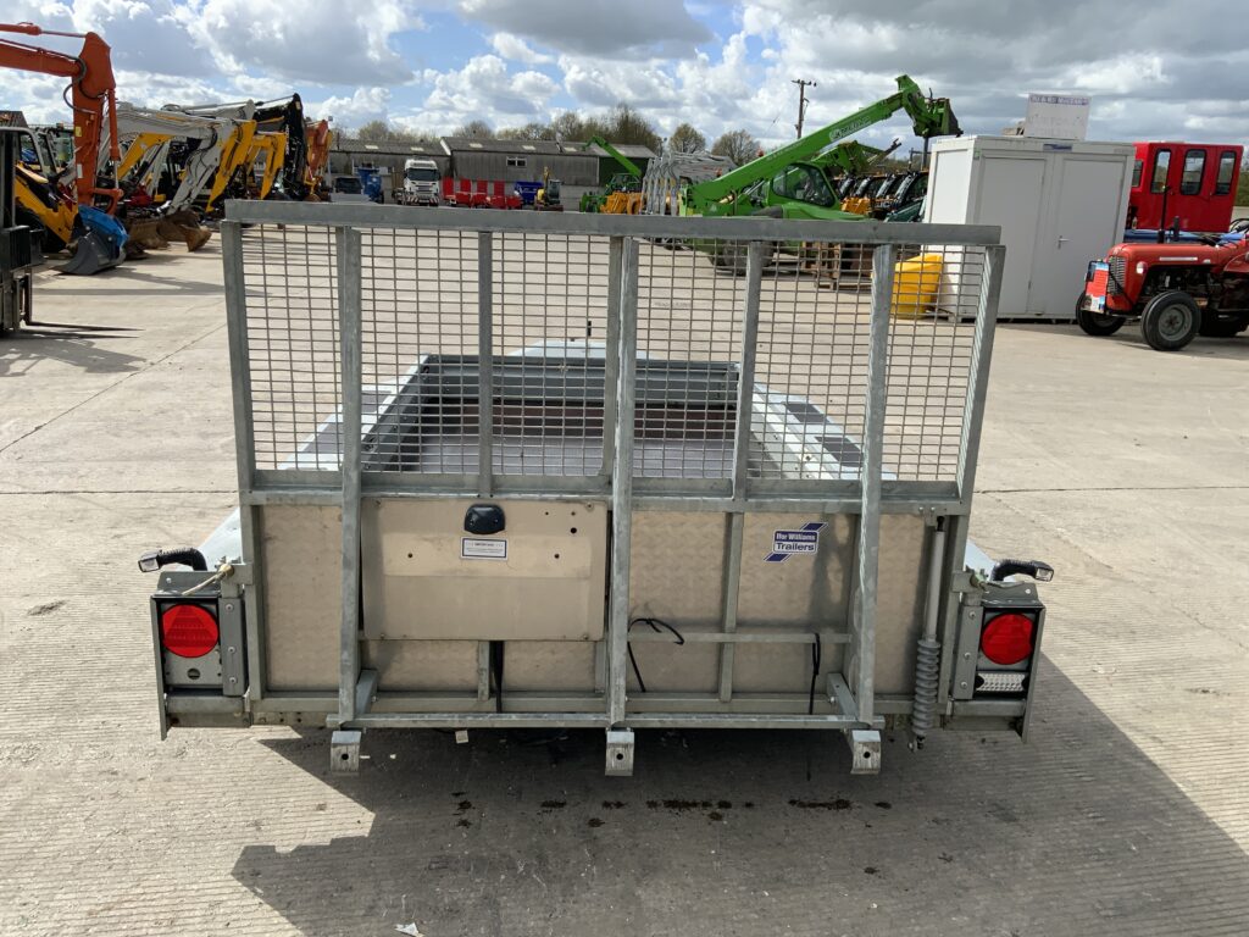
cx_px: 624
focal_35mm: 29
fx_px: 1046
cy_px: 468
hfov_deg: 61.7
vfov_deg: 48.2
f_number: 1.8
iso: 16
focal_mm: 3
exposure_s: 1/1675
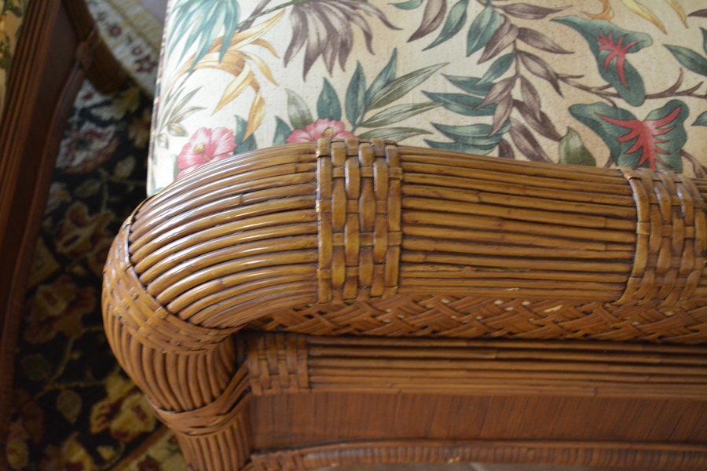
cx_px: 354
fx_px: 1002
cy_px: 236
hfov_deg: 38.9
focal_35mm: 51
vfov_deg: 26.5
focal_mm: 34
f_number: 5
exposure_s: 1/30
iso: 1100
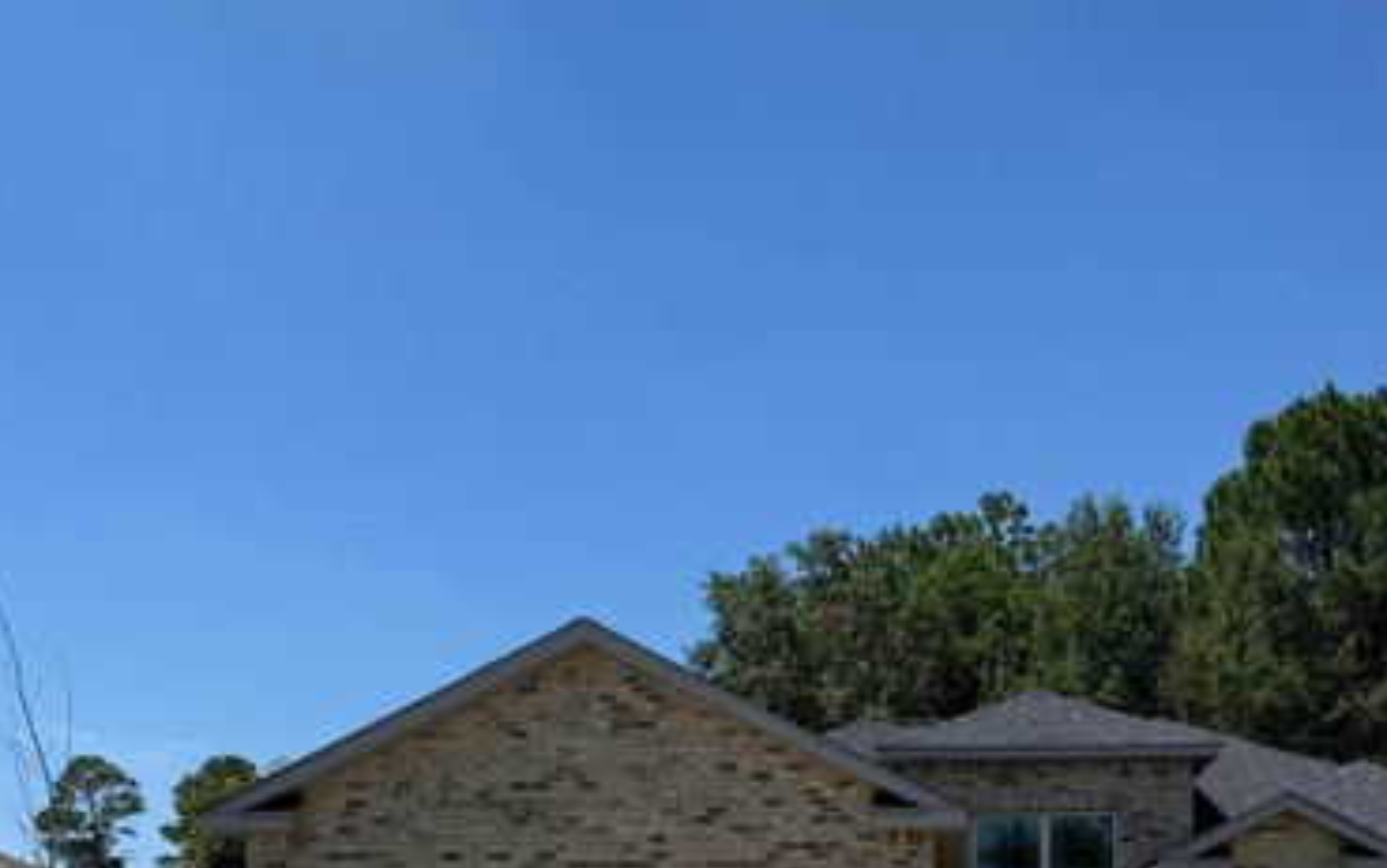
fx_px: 1740
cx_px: 834
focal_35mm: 46
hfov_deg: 43.2
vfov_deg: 26.1
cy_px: 922
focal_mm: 6.76
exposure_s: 1/5714
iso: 80
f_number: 1.78
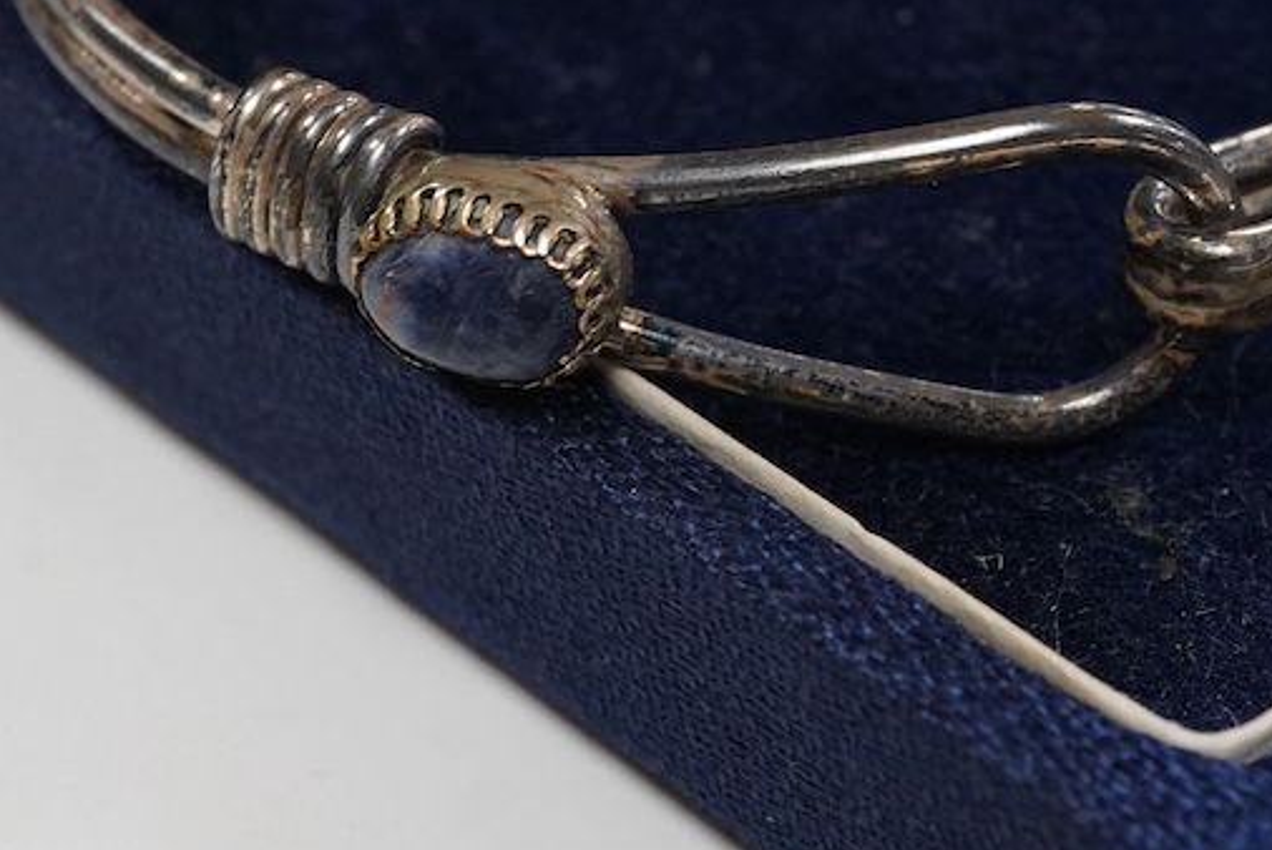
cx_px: 848
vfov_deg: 13.6
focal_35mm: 100
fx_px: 3535
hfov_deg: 20.3
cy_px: 133
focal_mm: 30
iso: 2500
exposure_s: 1/160
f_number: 13
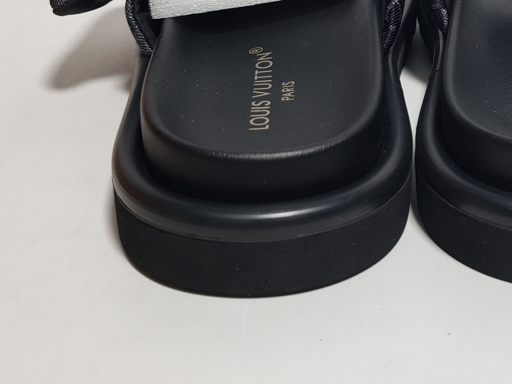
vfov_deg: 25.3
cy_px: 36
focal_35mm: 56
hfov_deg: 33.2
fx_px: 828
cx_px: 419
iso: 50
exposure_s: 1/322
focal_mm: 4.3
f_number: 1.5
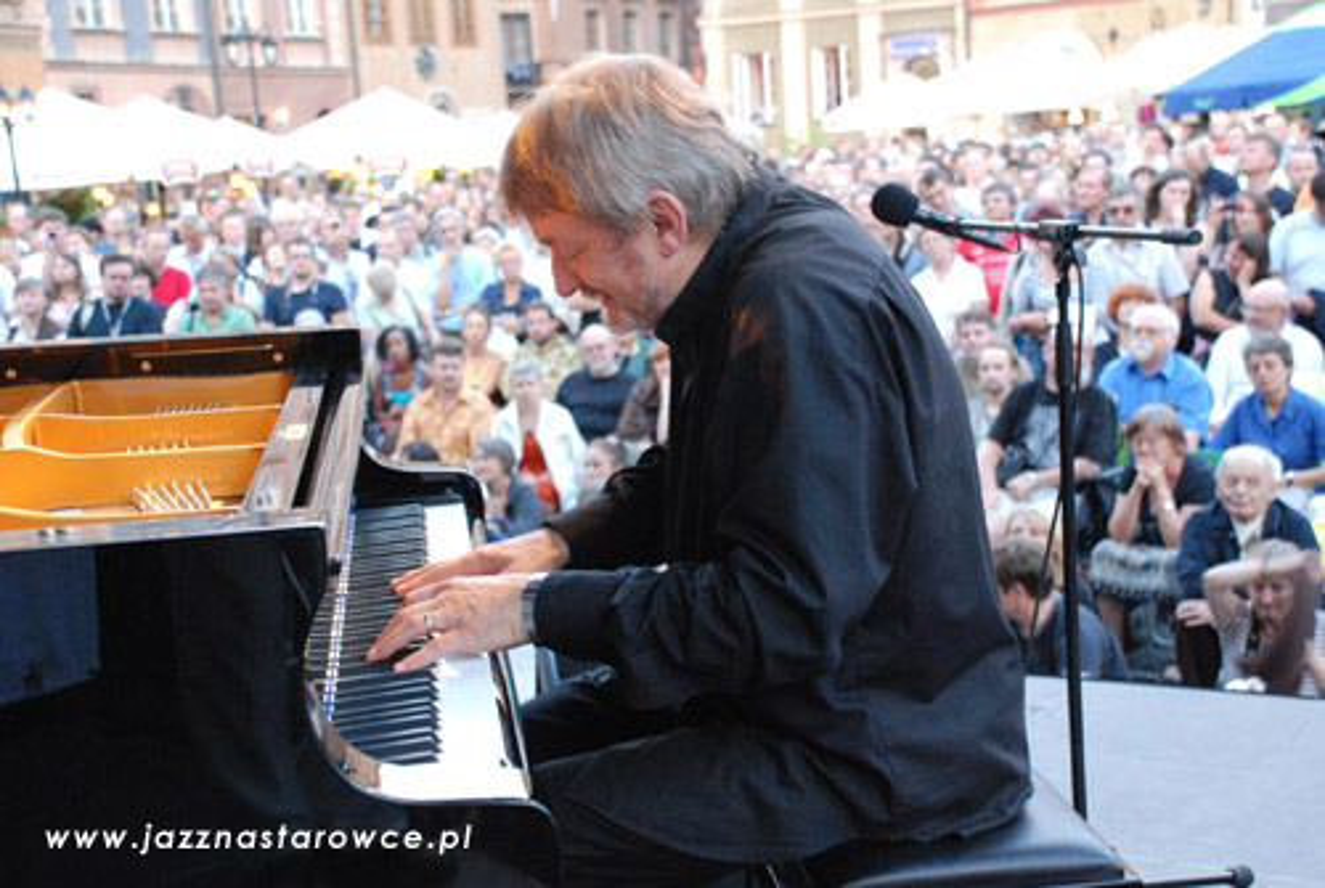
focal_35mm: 57
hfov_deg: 35.0
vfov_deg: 23.9
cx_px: 662
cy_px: 444
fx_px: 2101
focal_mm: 38
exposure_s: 1/15
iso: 1600
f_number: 4.5
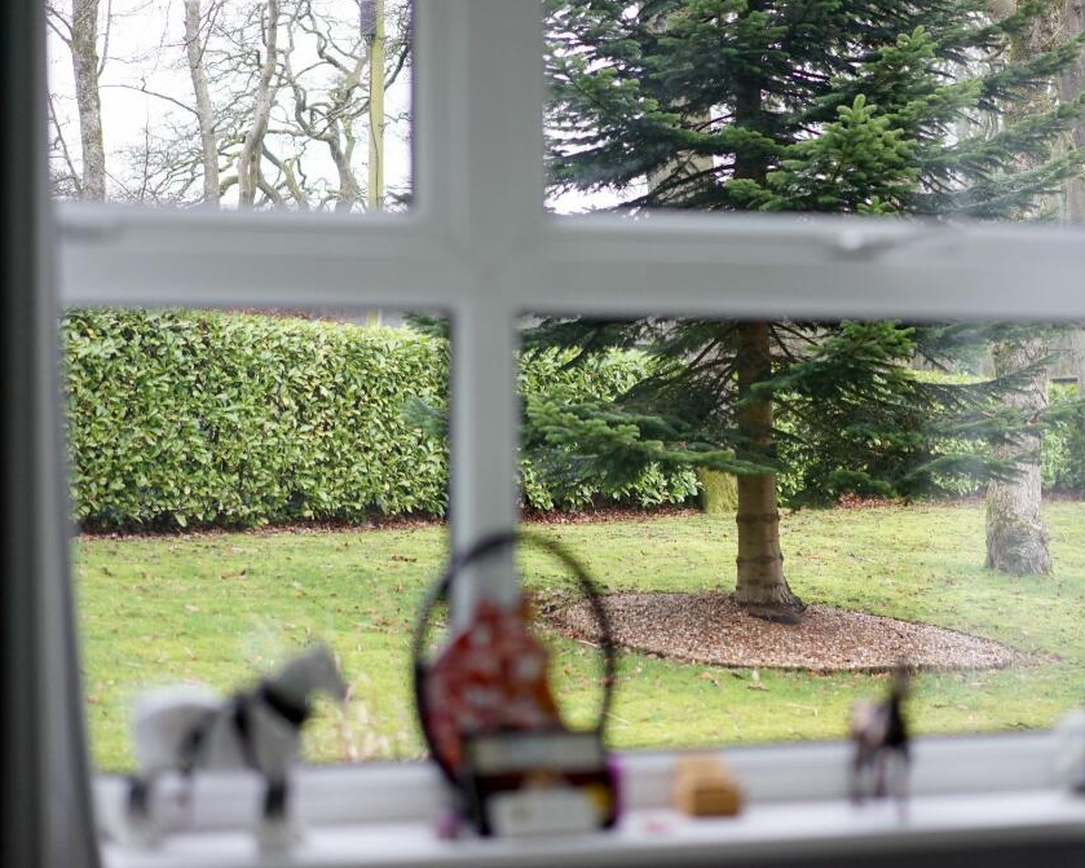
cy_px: 428
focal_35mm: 63
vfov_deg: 24.2
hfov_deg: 30.0
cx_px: 626
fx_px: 2023
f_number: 2
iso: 640
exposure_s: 1/400
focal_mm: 55
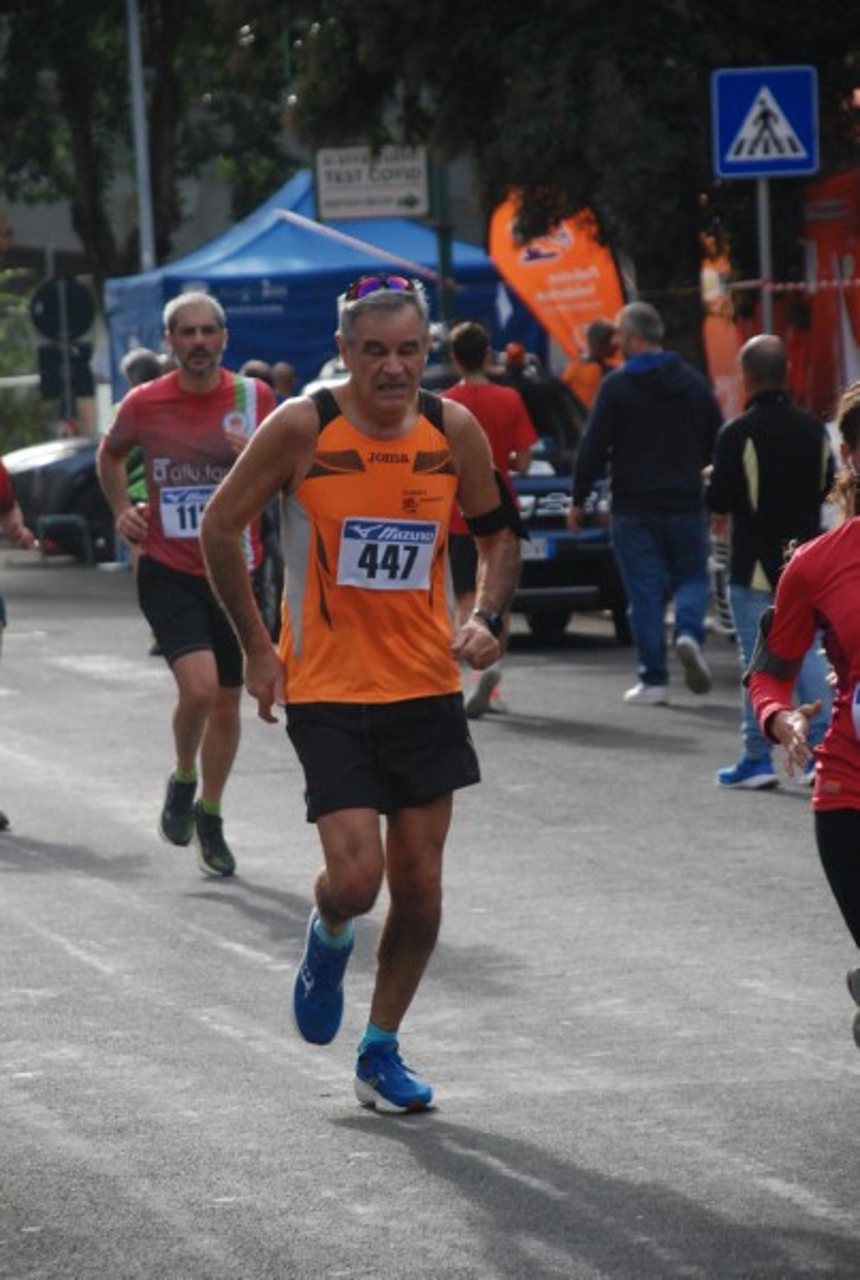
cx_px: 430
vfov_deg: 19.4
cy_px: 640
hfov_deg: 13.1
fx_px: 3743
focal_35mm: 105
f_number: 5.6
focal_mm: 70
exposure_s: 1/1000
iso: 1000
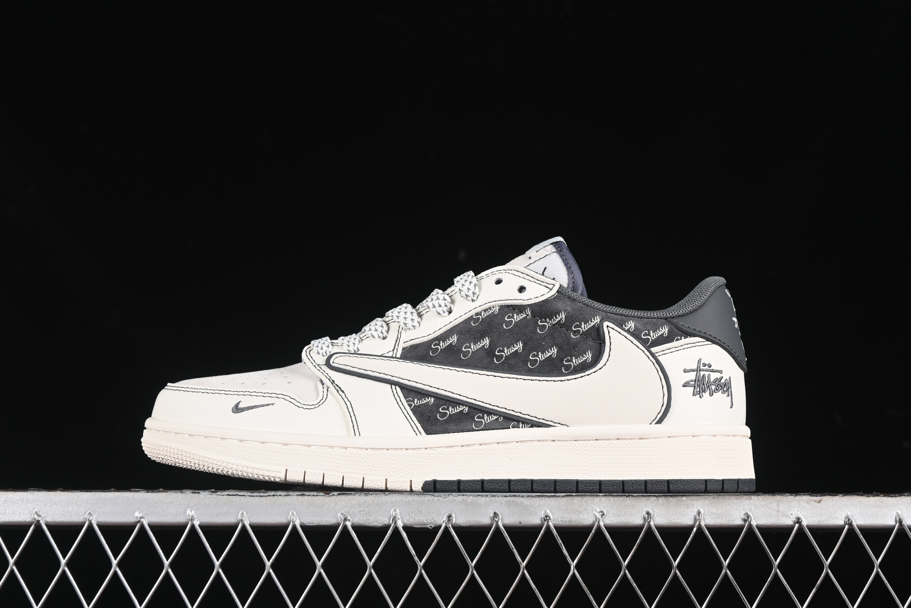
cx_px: 456
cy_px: 304
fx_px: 1898
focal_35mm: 75
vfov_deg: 18.2
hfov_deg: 27.0
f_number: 7.1
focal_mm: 50
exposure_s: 1/80
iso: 160
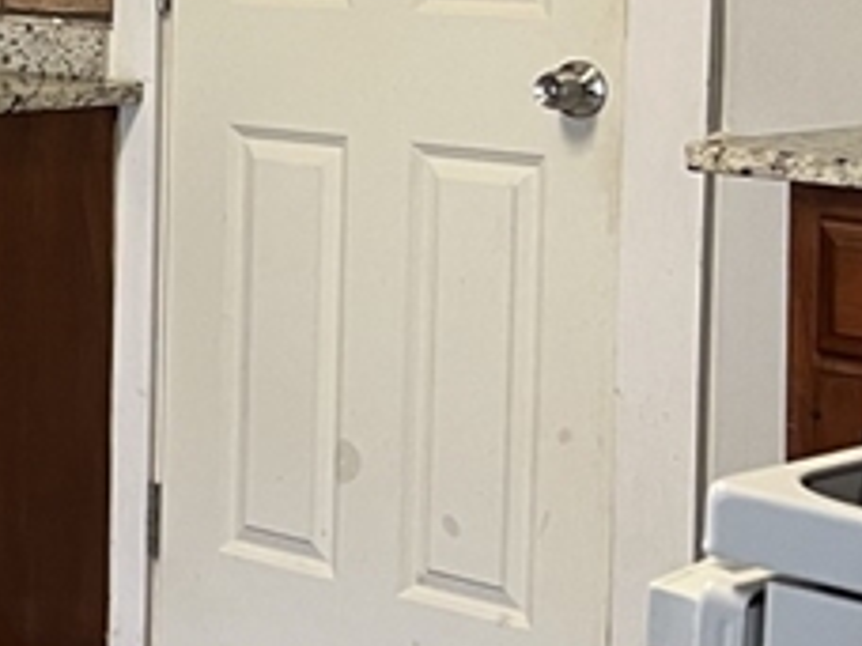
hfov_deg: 14.3
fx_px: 2914
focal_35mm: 117
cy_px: -30
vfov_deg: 12.5
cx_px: -802
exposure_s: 1/60
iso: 80
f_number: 1.5
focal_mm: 5.7
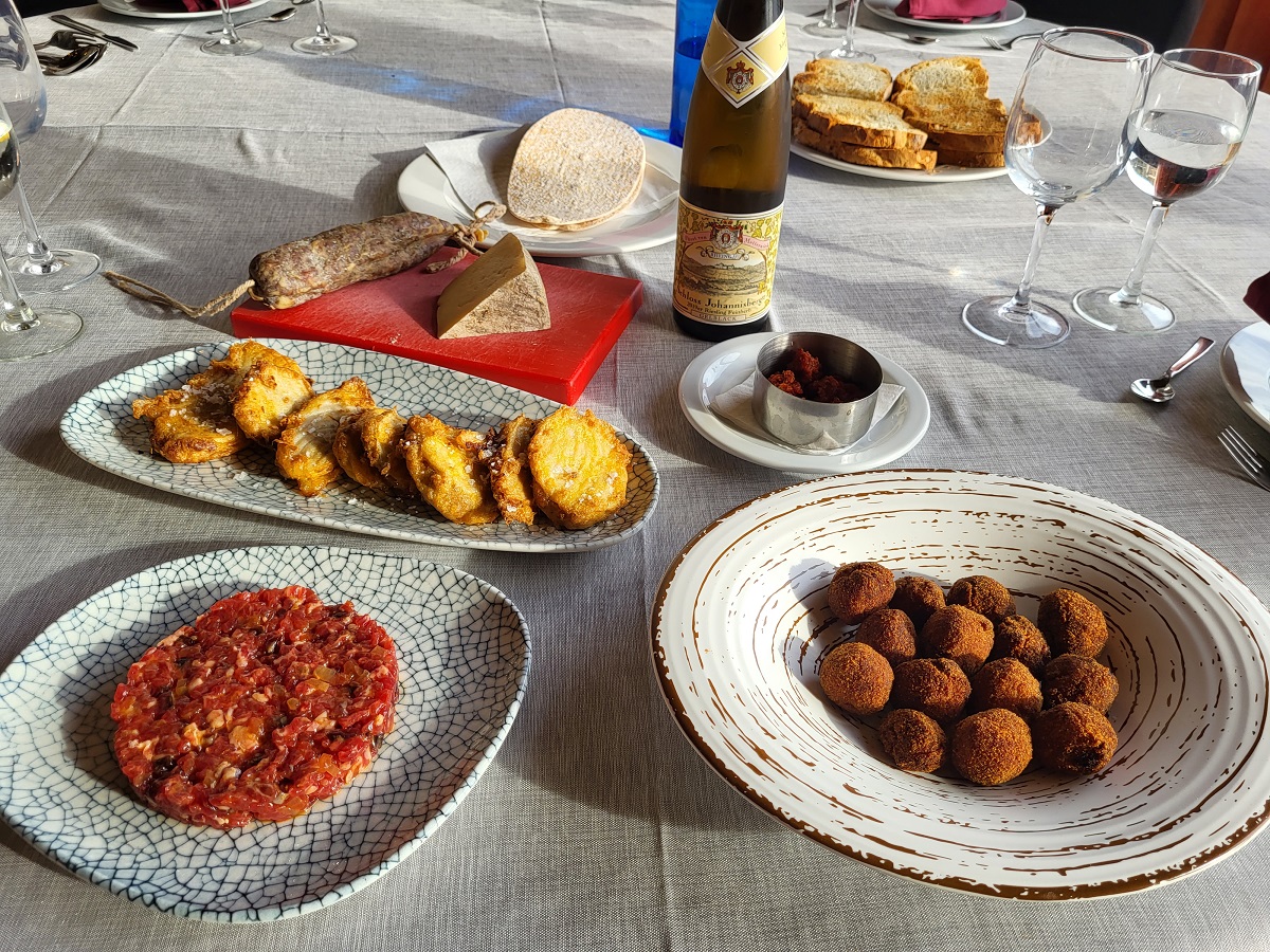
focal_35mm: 26
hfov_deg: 67.3
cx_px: 635
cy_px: 476
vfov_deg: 53.1
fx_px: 954
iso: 40
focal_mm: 5.4
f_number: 1.8
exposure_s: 1/241
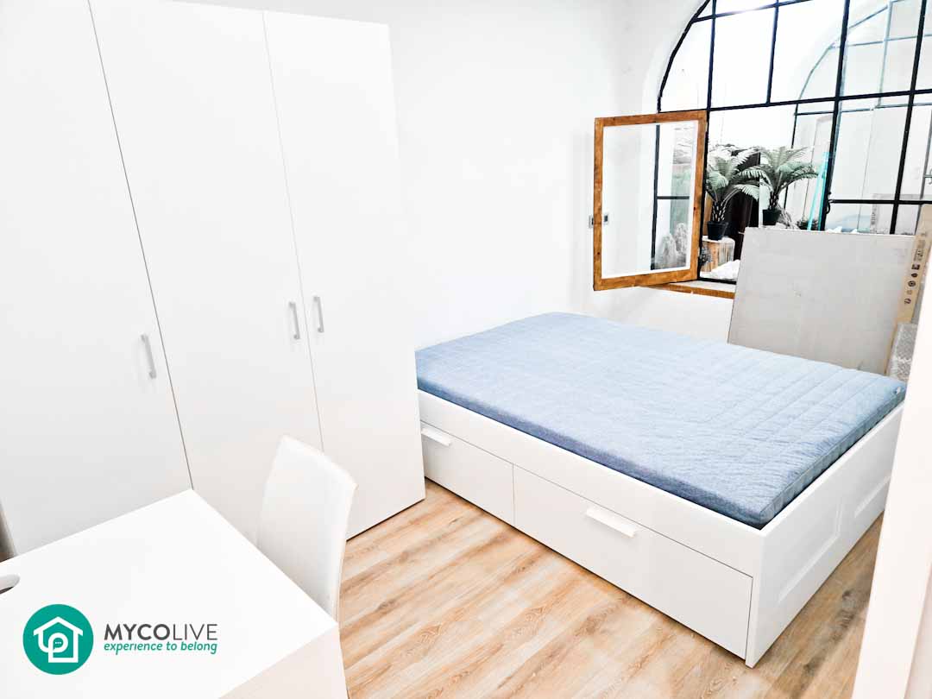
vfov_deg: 58.9
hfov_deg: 73.9
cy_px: 350
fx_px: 619
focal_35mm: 23
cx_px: 466
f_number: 1.8
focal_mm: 5.4
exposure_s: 1/100
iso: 200
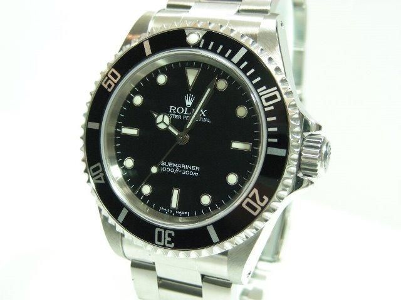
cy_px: 150
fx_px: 614
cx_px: 200
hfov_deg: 36.2
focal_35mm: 53
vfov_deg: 27.5
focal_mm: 8.8
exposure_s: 1/14.7
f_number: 3.5
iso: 200
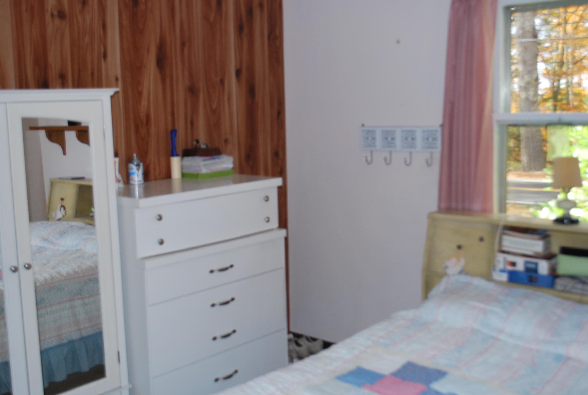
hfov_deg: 46.3
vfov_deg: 32.0
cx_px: 294
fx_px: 687
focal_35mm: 42
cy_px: 198
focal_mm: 28
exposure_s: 1/60
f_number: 4.5
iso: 200
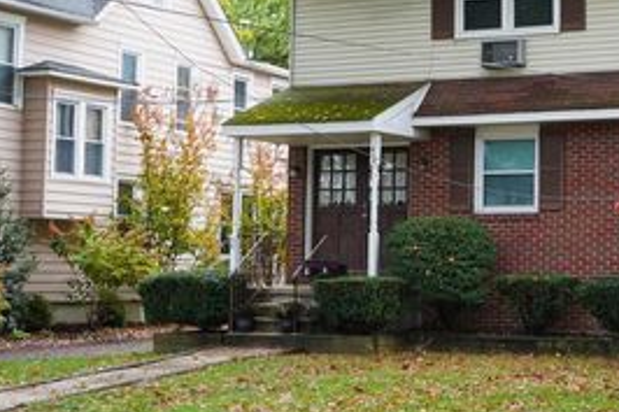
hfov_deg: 25.5
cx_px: 556
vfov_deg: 17.7
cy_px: 157
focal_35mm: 77
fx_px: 1323
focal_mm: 41
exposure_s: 1/80
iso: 200
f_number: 5
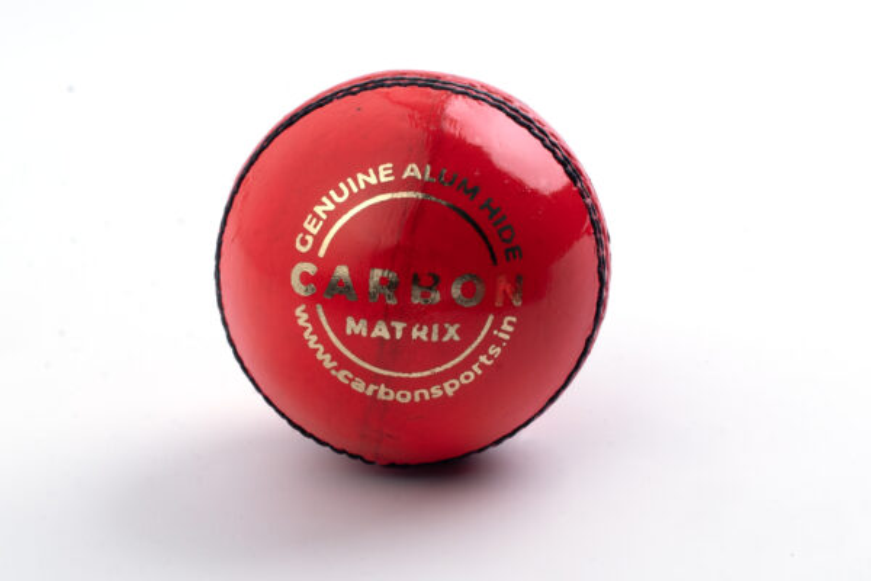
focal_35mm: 55
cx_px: 436
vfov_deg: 24.6
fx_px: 1331
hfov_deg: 36.2
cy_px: 290
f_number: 16
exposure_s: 1/125
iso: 200
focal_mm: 55
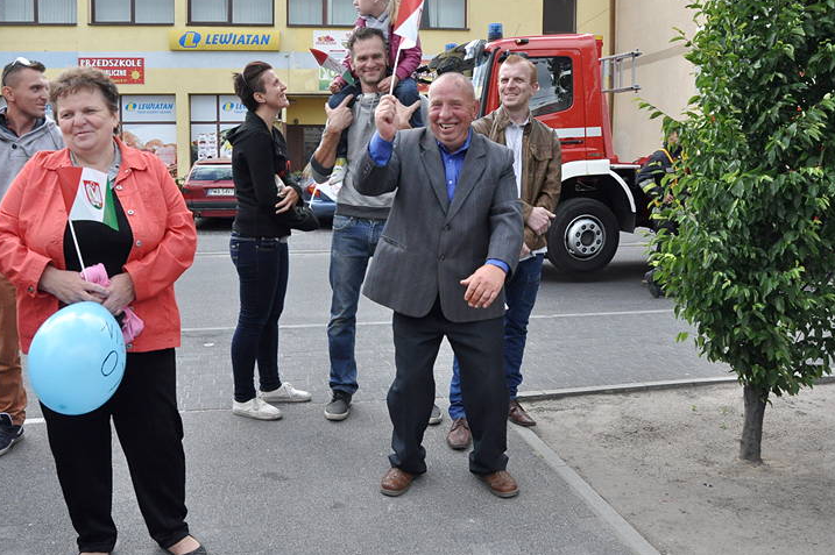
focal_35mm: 32
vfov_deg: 41.0
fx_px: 742
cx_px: 371
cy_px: 247
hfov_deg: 58.6
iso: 1250
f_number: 10
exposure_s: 1/640
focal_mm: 18
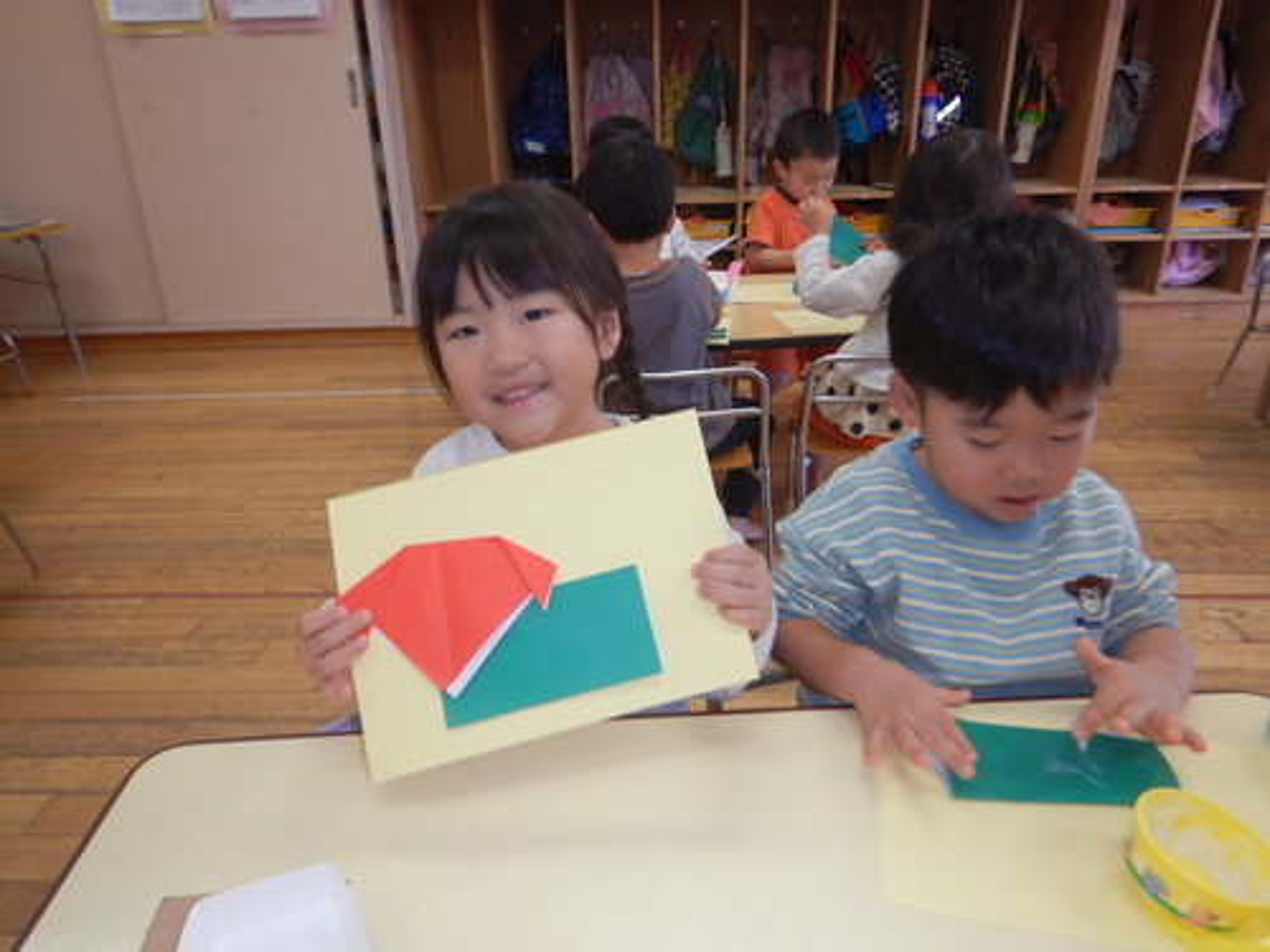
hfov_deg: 71.6
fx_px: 881
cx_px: 635
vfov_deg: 56.8
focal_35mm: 24
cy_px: 476
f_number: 2.8
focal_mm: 4.3
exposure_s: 1/80
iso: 125
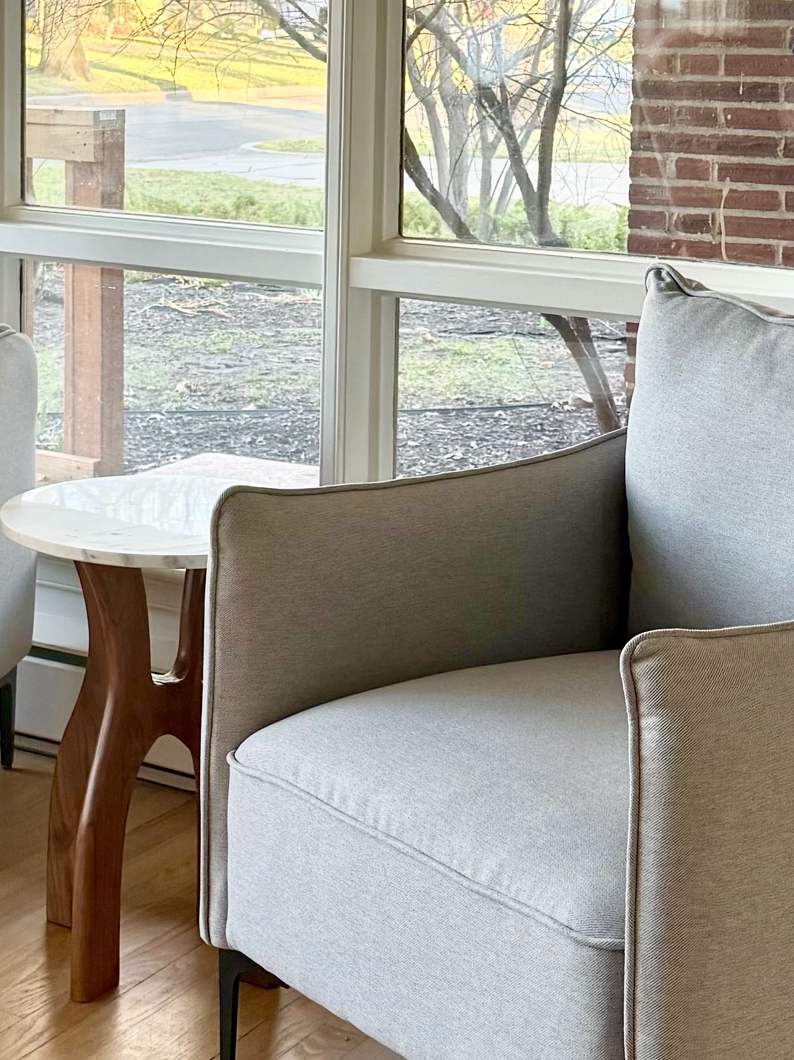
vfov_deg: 26.2
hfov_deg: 20.0
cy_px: 200
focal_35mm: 73
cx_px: 201
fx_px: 2233
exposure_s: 1/123
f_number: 1.78
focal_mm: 6.76
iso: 100
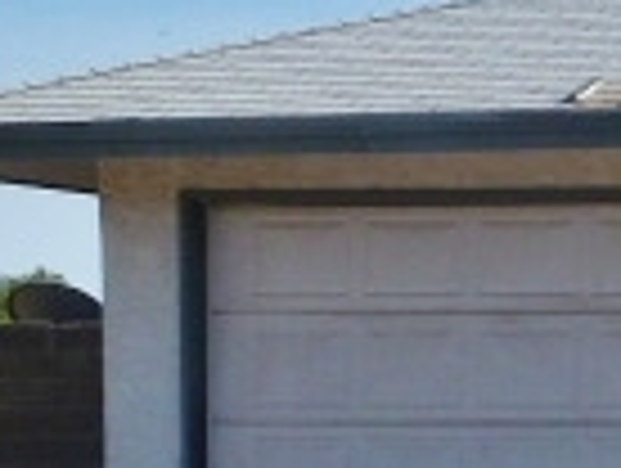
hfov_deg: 14.6
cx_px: 1238
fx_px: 1995
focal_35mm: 111
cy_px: 558
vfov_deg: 13.0
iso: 100
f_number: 4
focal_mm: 4.3
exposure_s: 1/1000
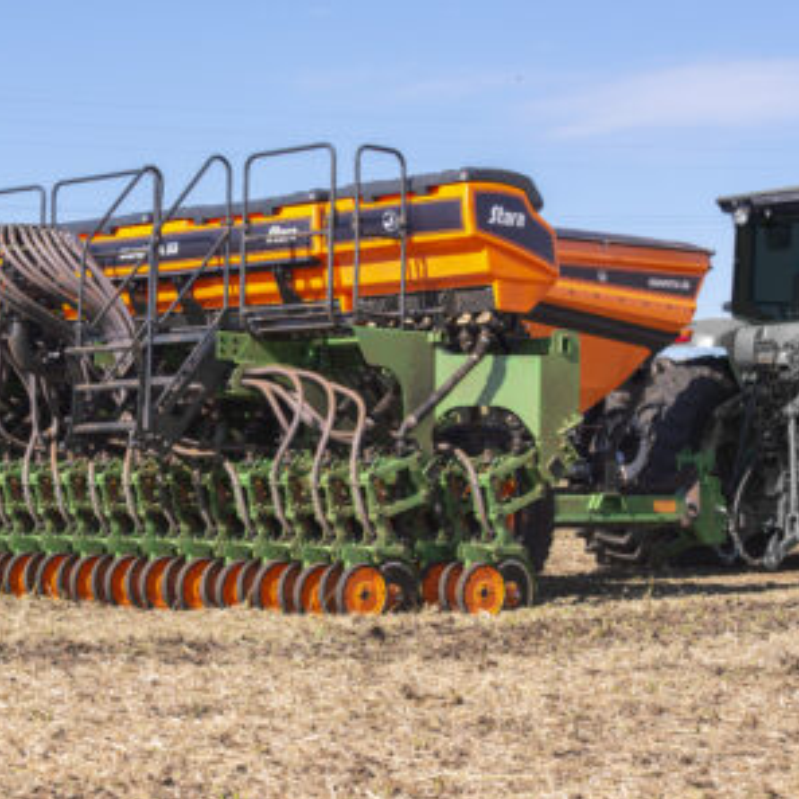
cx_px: 248
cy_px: 401
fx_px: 2690
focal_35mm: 103
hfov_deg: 16.8
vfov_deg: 16.9
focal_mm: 80
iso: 125
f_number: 9
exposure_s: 1/160
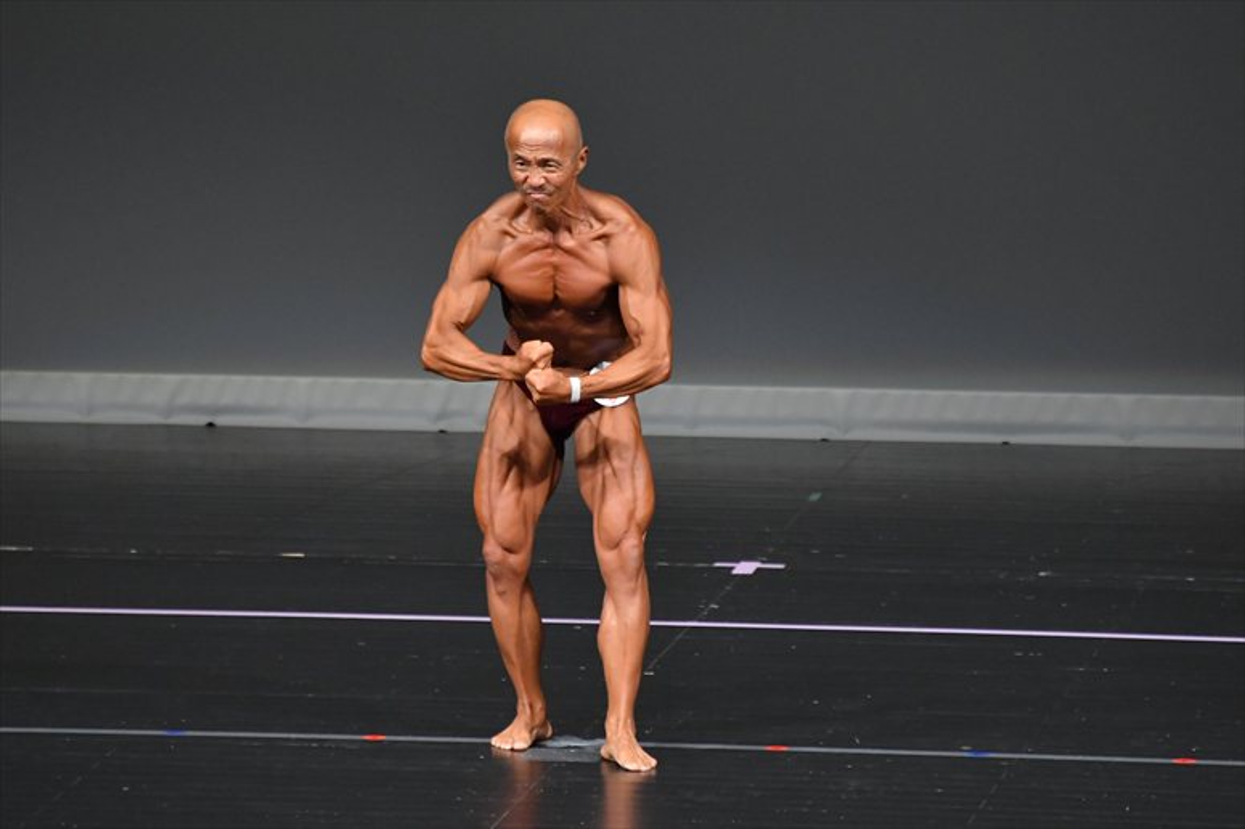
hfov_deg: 4.6
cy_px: 414
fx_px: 15555
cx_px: 622
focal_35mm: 450
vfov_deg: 3.1
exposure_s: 1/400
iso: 4000
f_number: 5.6
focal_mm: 300
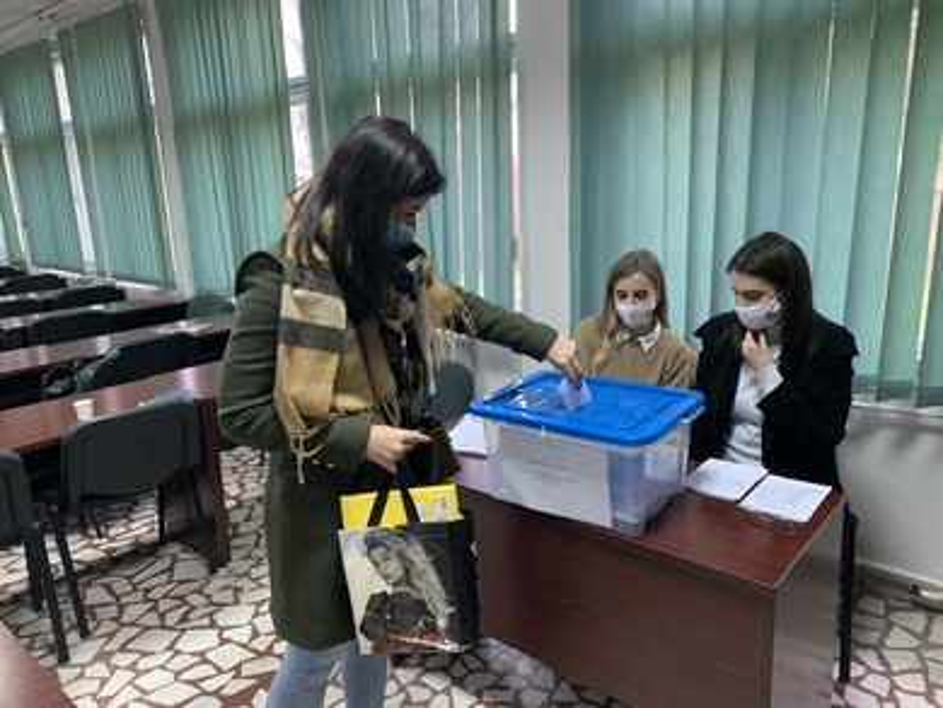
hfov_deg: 67.3
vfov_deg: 53.1
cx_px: 472
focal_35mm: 26
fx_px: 709
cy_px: 354
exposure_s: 1/50
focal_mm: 4.25
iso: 200
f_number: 1.8
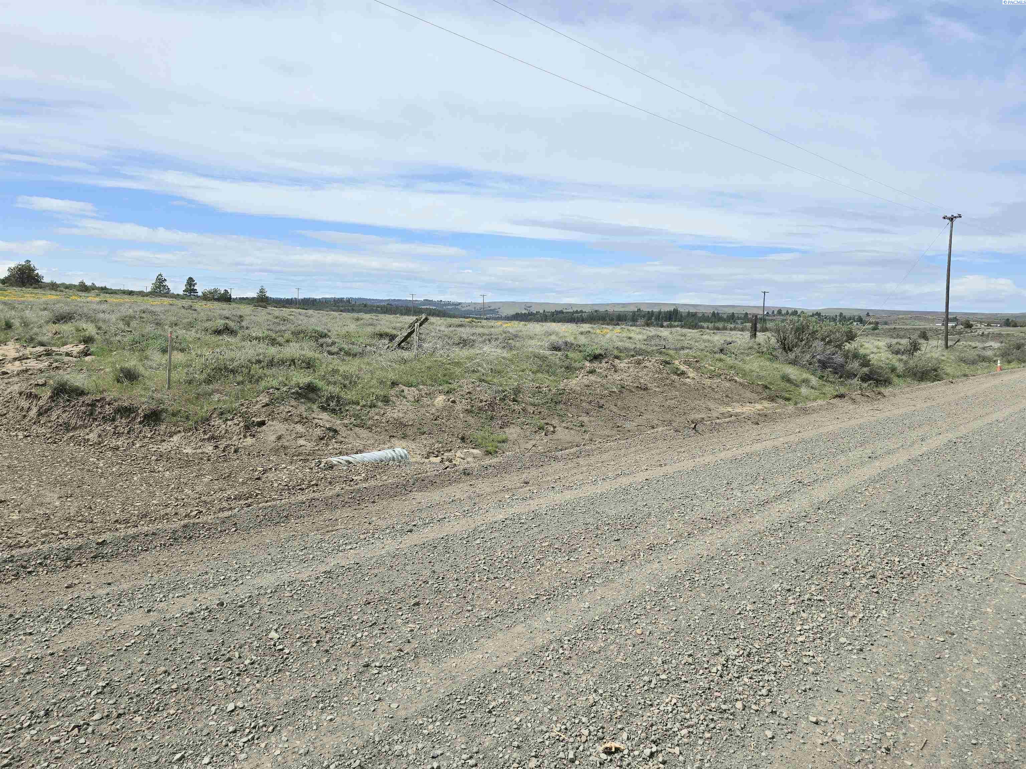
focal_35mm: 23
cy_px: 384
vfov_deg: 58.9
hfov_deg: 73.9
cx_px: 513
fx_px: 682
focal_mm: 6.3
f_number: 1.7
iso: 12
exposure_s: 1/1667
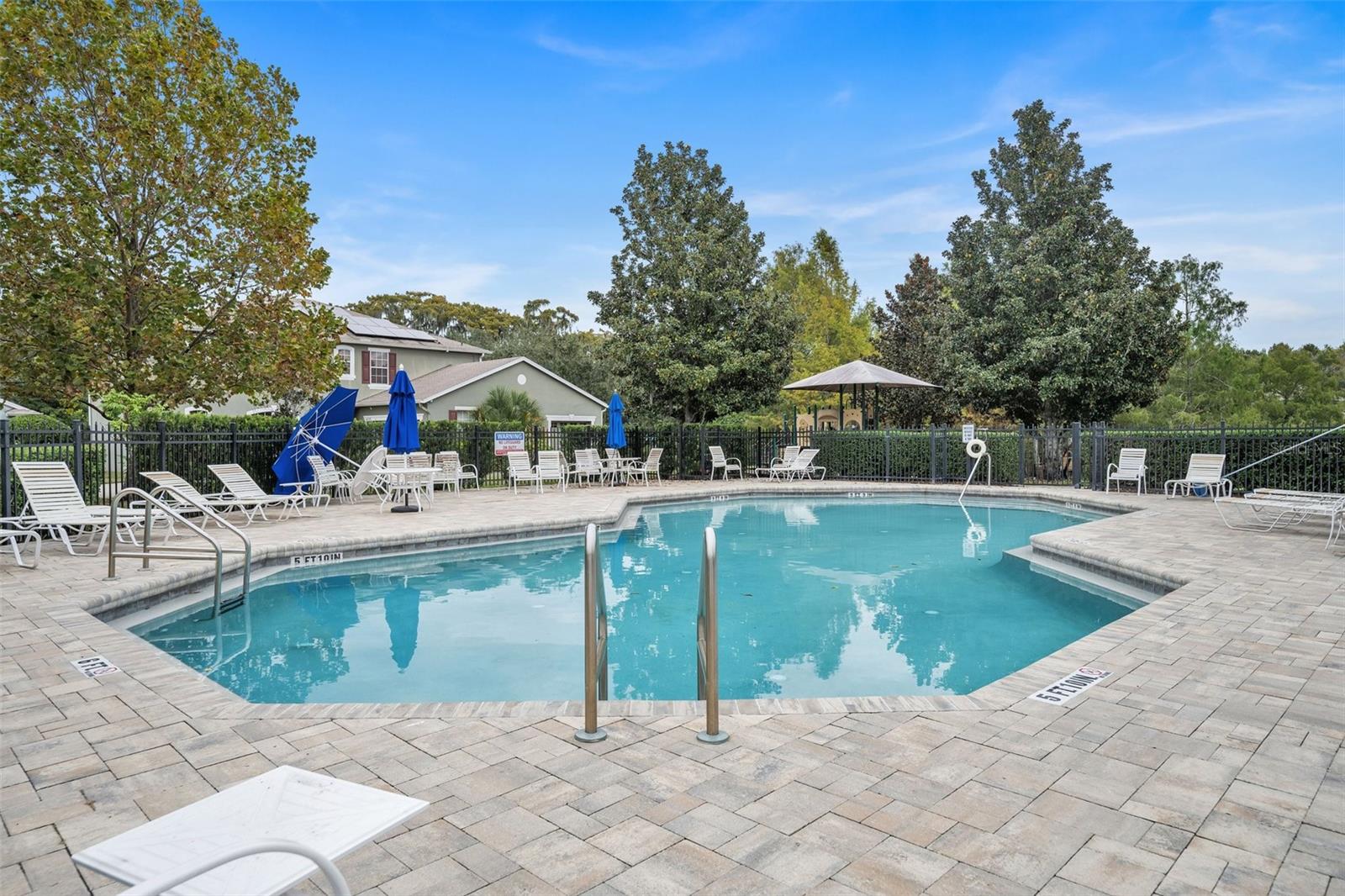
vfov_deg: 58.3
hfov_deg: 79.9
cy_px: 448
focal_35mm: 22
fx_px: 803
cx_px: 672
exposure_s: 1/250
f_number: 5.6
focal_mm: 21.5
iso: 110
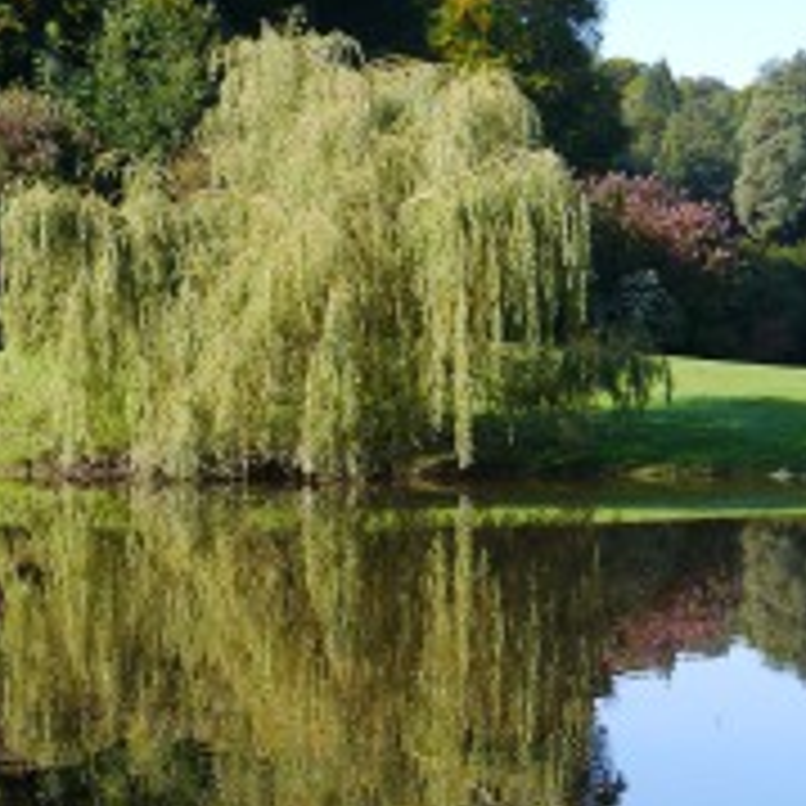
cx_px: -158
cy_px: 356
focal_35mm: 111
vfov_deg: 15.7
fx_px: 2924
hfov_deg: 15.2
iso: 160
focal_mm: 26
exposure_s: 1/200
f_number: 6.3
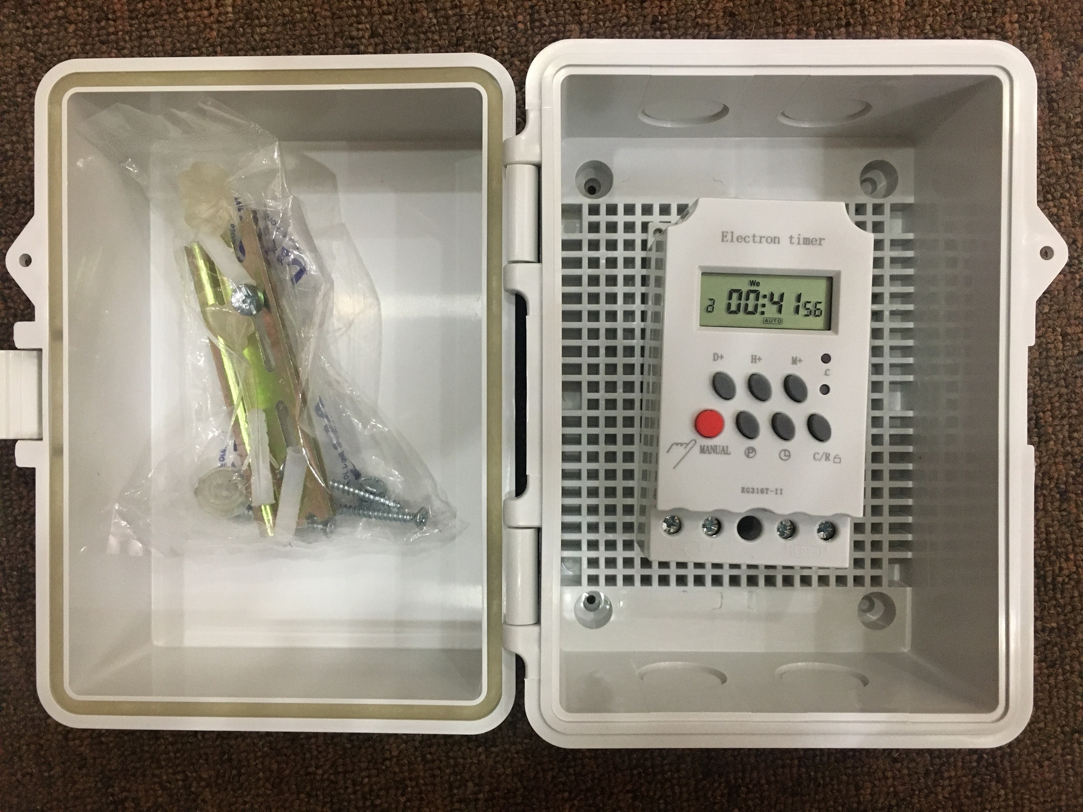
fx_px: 907
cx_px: 542
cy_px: 406
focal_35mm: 29
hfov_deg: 61.7
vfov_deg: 48.2
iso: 250
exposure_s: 1/17
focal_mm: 4.15
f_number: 2.2
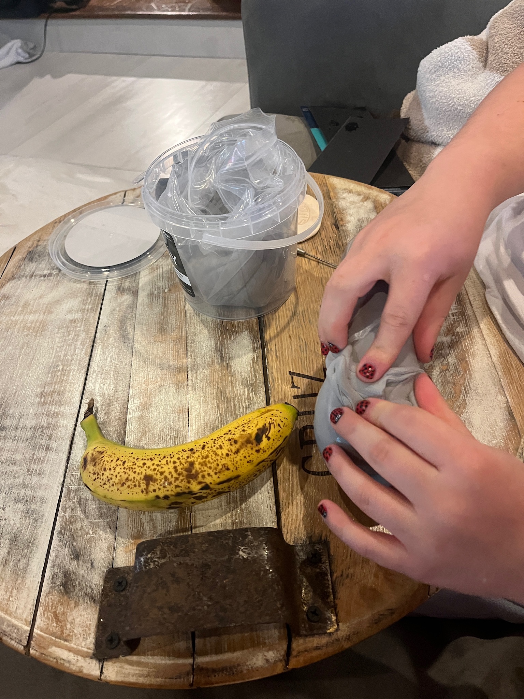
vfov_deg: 67.3
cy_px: 350
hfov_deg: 53.1
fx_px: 525
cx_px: 262
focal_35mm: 26
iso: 500
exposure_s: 1/40
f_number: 1.6
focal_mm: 5.1
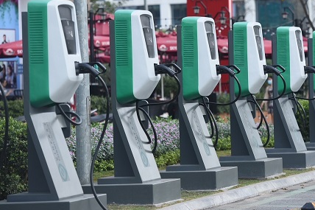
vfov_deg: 6.3
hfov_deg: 9.5
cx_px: 212
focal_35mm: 217
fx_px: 1898
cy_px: 56
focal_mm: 145
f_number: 4.5
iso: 250
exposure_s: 1/320
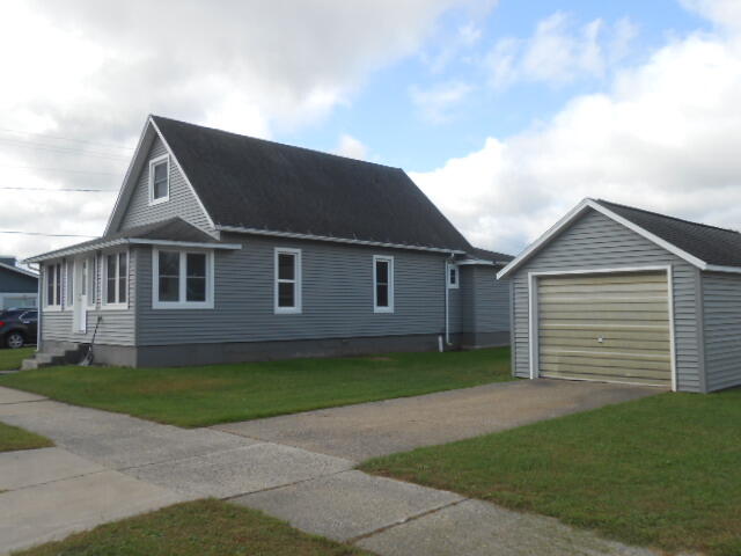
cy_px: 278
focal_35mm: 30
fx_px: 642
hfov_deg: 60.0
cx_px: 370
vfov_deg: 46.8
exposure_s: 1/500
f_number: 3.8
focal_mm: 5.3
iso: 80
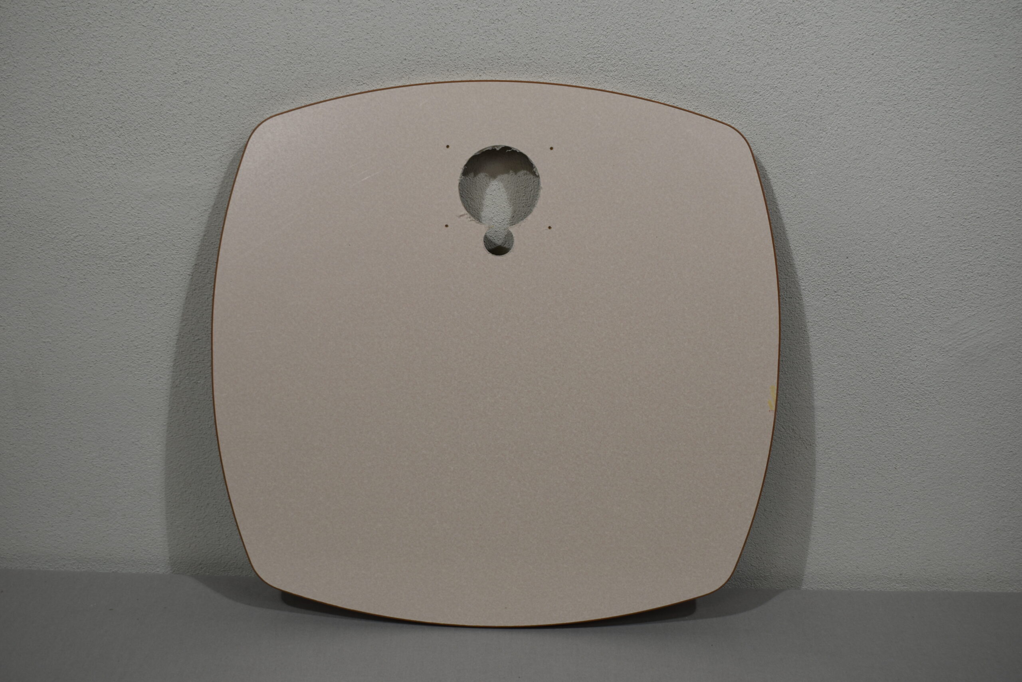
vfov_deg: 33.0
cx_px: 511
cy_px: 341
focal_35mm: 40
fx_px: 1150
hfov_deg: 47.9
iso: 220
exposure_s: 1/125
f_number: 5.6
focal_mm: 27
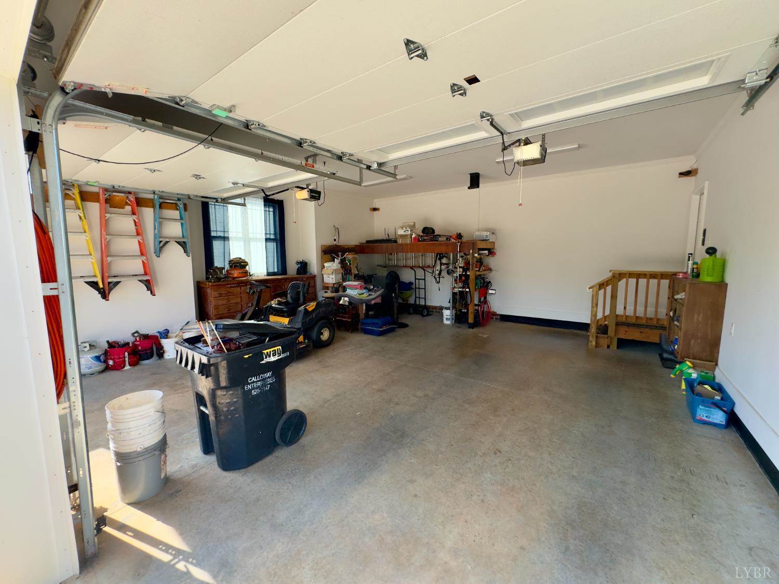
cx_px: 390
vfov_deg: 85.7
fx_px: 315
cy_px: 292
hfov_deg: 102.1
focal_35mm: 14
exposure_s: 1/366
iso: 40
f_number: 2.2
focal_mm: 2.22
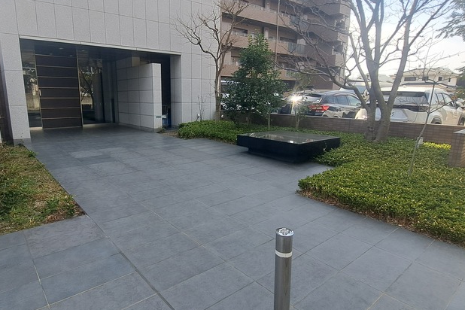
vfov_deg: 59.5
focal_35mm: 21
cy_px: 157
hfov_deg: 80.7
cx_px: 199
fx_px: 271
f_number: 2.2
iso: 50
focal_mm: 1.74
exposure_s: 1/416
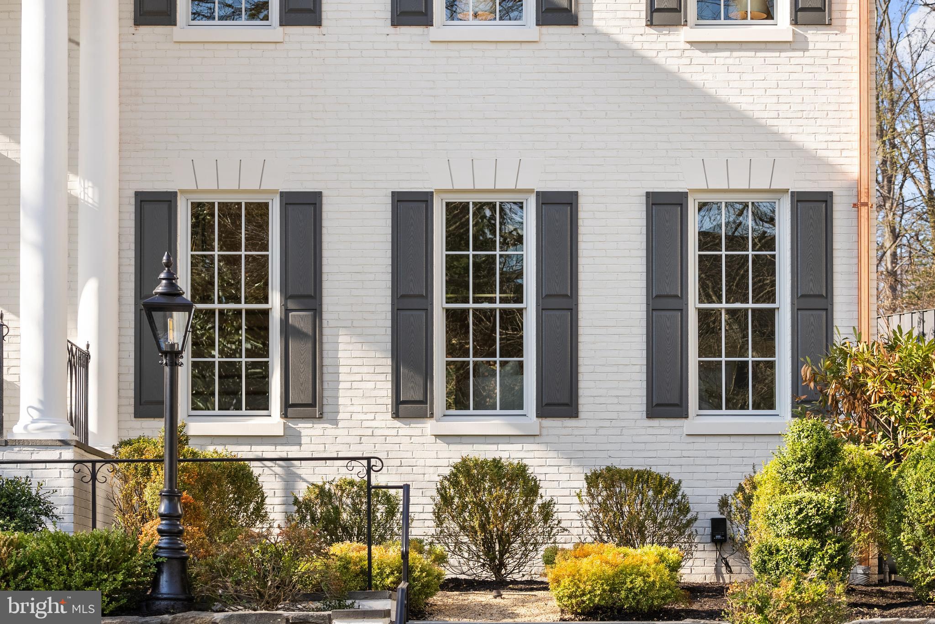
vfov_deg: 16.1
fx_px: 2208
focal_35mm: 85
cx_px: 468
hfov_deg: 23.9
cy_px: 312
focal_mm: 85
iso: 100
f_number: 5
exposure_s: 1/320
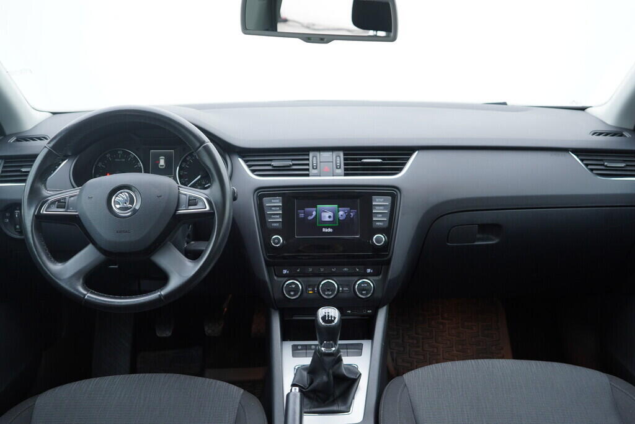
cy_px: 212
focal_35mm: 36
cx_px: 318
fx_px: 635
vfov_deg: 36.9
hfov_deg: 53.1
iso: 160
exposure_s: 1/40
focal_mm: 24
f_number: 2.8
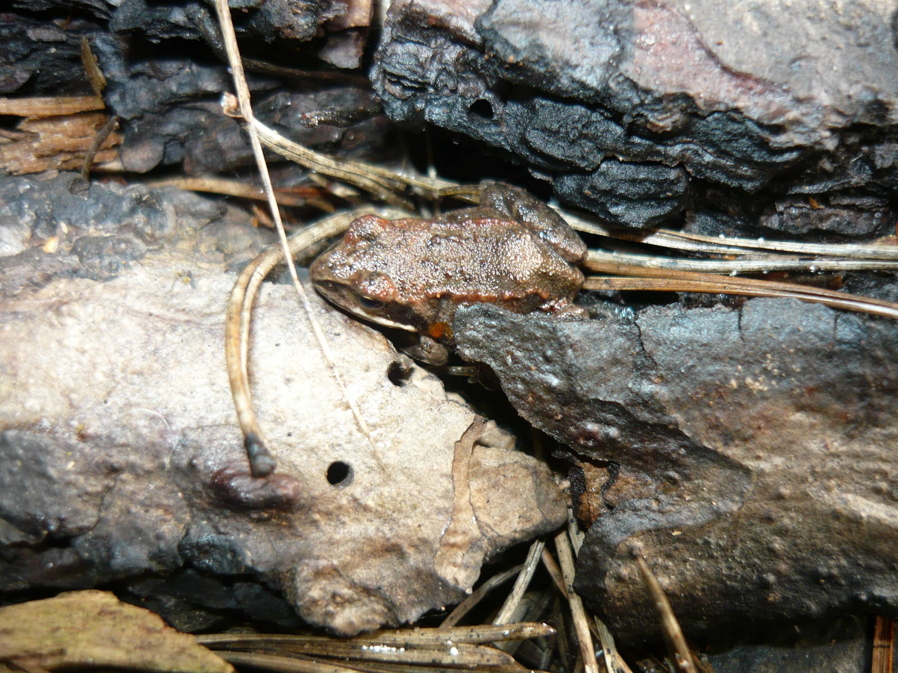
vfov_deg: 42.9
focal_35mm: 33
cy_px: 336
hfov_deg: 55.4
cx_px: 449
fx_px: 856
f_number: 2.8
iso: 100
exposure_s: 1/30
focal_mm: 5.5
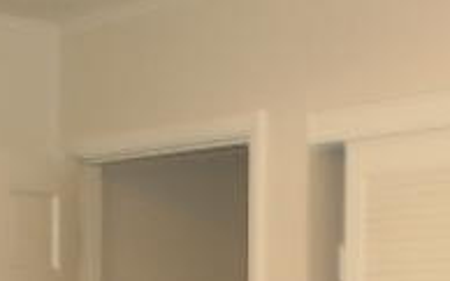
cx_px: 121
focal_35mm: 126
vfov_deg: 10.0
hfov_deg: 16.5
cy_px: 425
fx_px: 1544
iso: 125
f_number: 3.1
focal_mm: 6.3
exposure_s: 1/30
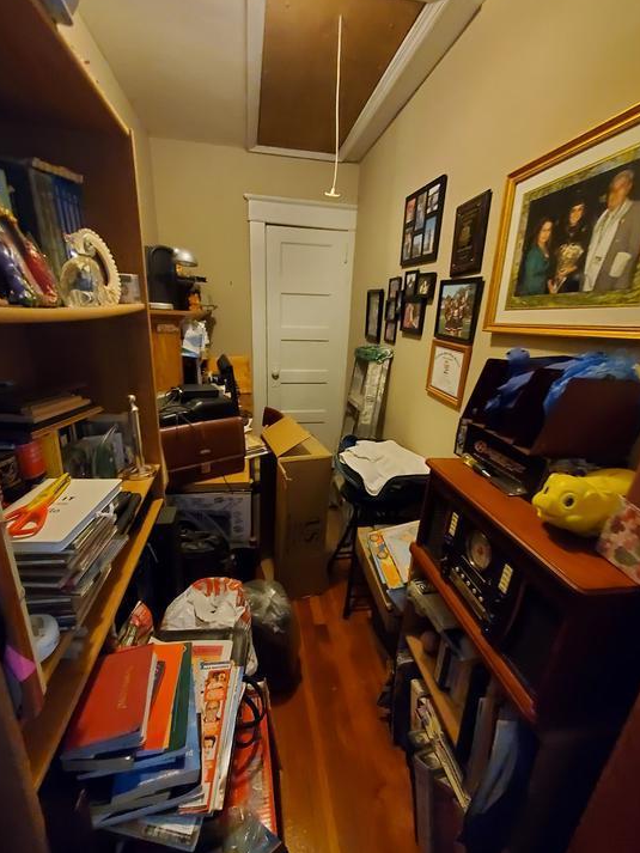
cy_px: 444
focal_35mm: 14
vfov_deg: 102.0
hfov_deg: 85.7
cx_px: 319
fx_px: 345
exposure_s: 1/17
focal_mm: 1.8
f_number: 2.2
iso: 800
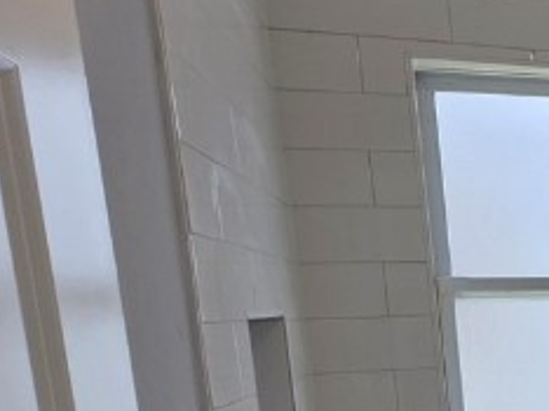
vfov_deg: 23.9
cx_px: 887
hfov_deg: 24.0
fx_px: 903
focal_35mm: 57
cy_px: 458
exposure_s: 1/120
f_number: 1.9
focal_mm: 2.2
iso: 32
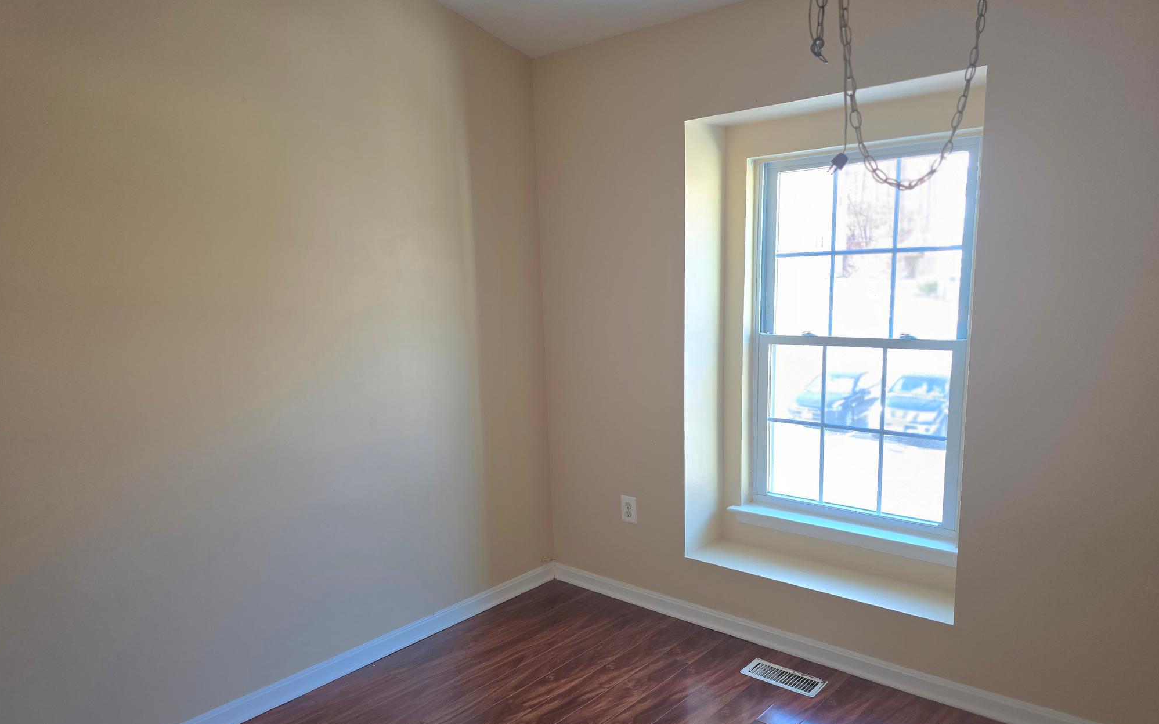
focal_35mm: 25
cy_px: 417
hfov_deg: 72.5
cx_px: 568
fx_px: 790
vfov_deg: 49.1
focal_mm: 6.3
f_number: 1.7
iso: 200
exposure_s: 1/182
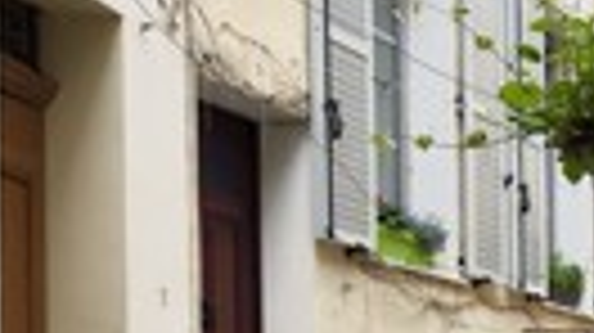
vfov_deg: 12.0
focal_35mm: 97
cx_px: 828
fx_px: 1527
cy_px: 477
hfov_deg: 19.8
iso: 400
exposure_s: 1/160
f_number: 10
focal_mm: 29
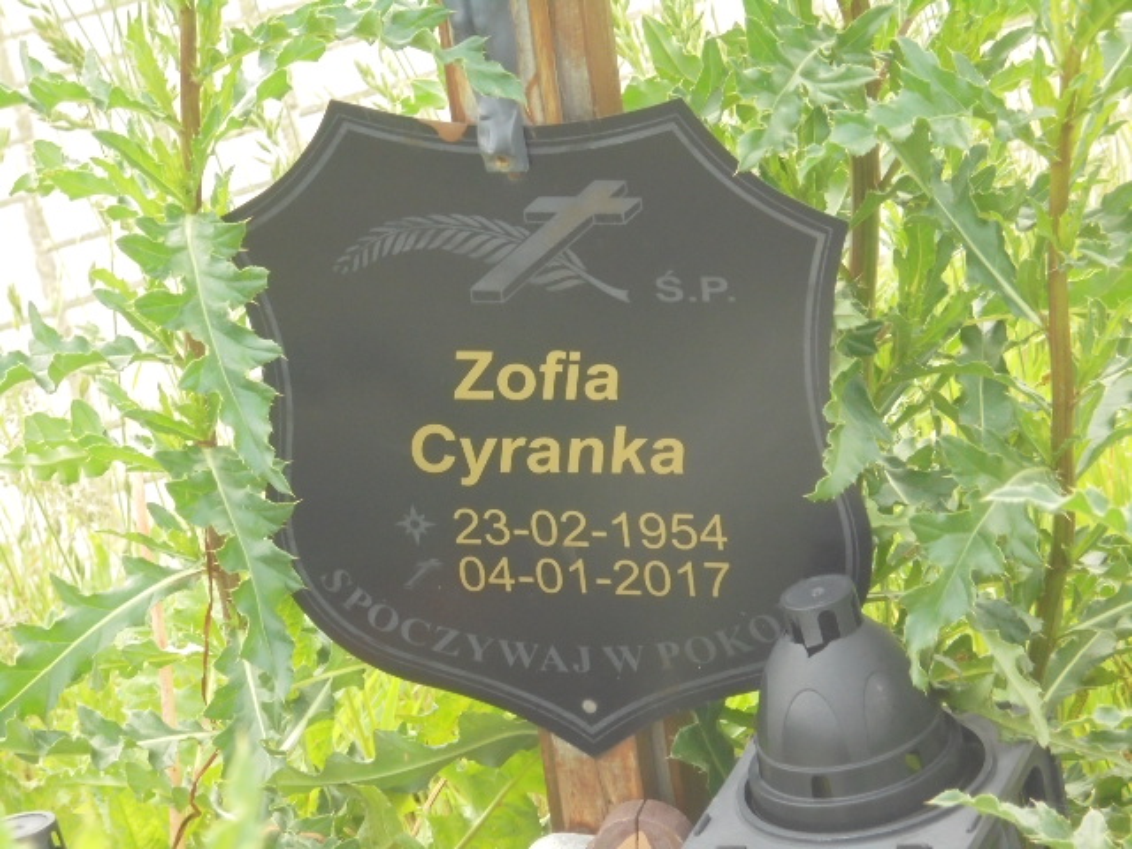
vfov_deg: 9.5
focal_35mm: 156
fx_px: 5101
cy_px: 424
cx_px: 566
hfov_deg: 12.7
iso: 320
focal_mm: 27.6
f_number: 6.5
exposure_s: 1/125
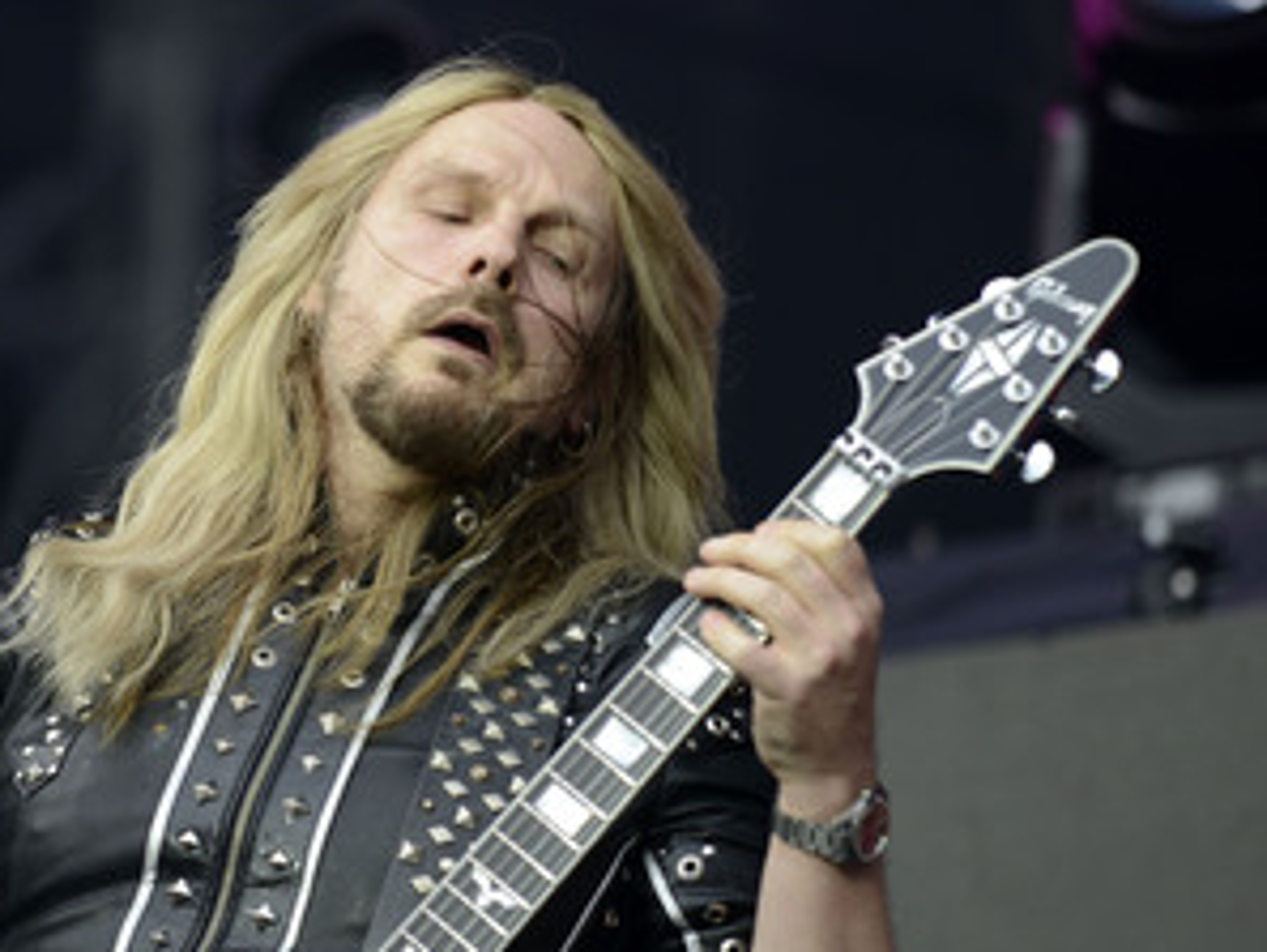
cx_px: 386
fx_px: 9337
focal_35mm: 255
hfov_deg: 7.8
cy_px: 551
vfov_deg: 5.8
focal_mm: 175
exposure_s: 1/800
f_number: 2.8
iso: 400
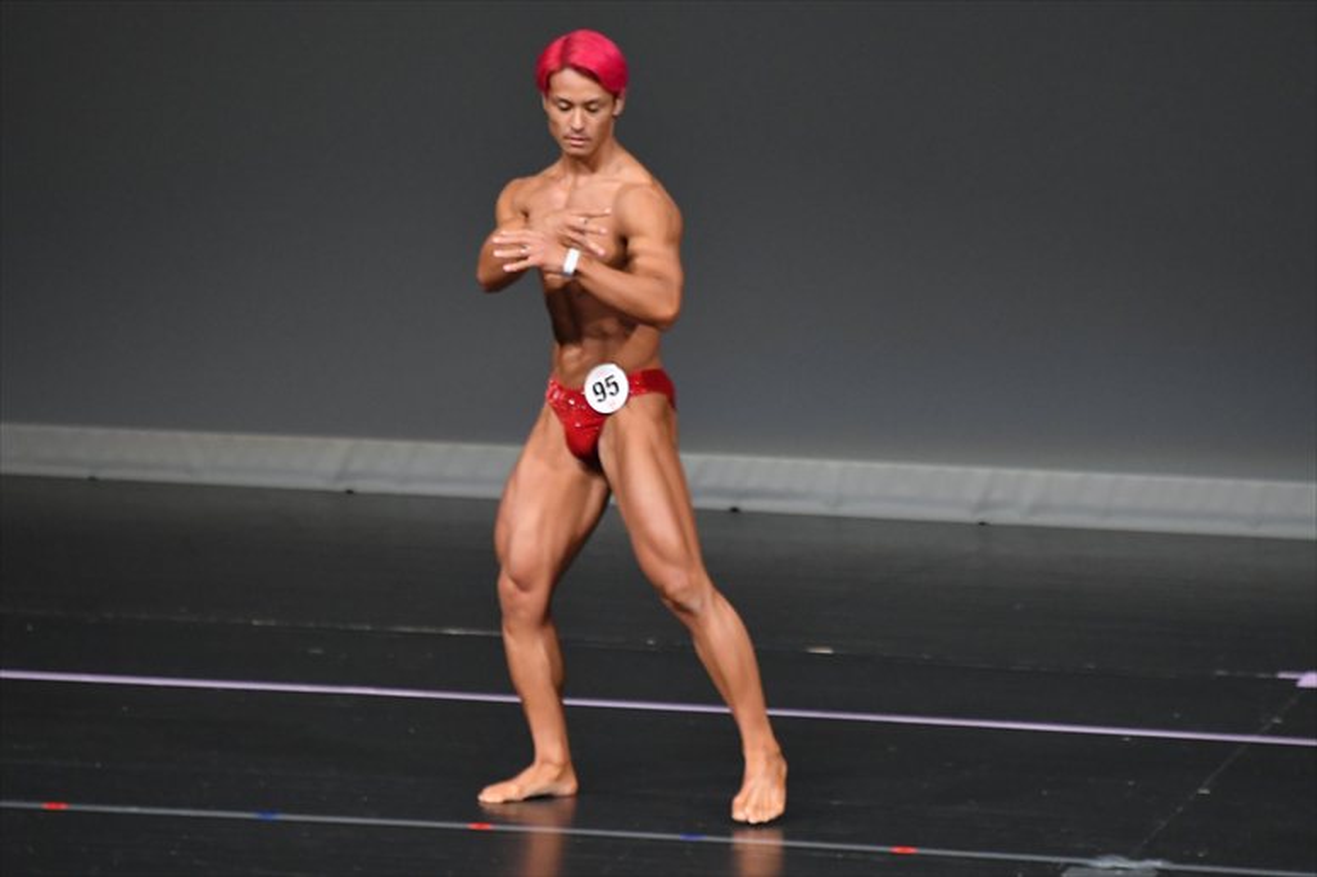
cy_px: 438
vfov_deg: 3.1
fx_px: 16455
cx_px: 658
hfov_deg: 4.6
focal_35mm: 450
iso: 4000
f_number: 5.6
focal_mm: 300
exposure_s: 1/400
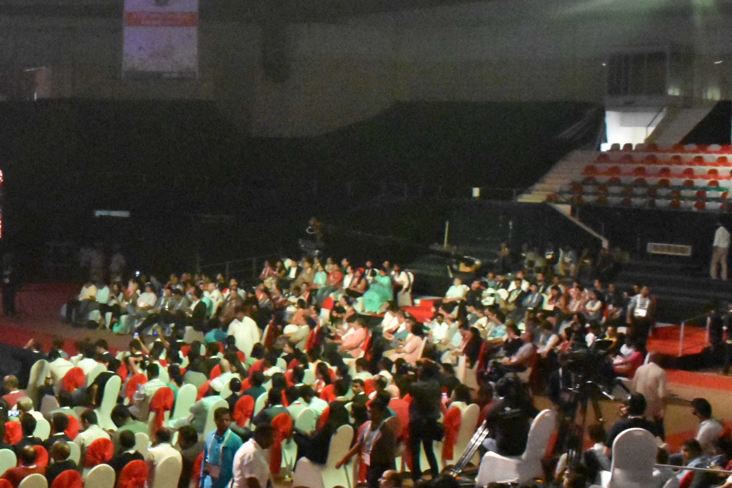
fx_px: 1322
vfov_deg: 20.9
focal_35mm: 65
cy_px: 240
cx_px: -53
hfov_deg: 28.4
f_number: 6.3
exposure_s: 1/100
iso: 14400
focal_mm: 18
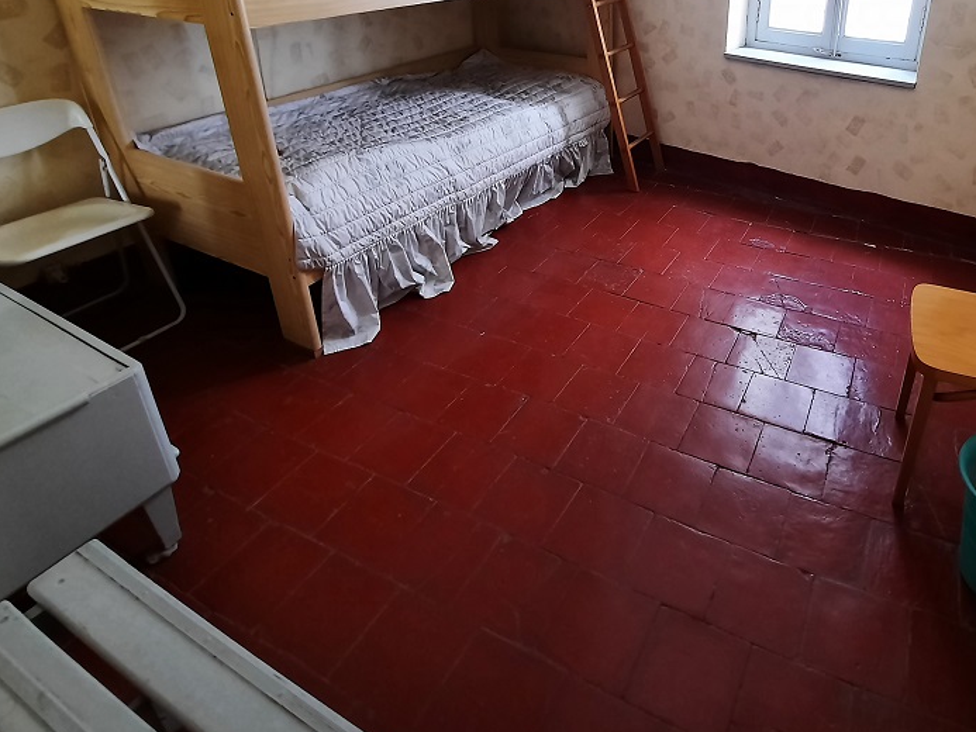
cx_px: 668
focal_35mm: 21
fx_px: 592
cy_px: 168
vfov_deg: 59.4
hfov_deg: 75.9
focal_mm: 1.74
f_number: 2.2
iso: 160
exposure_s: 1/25
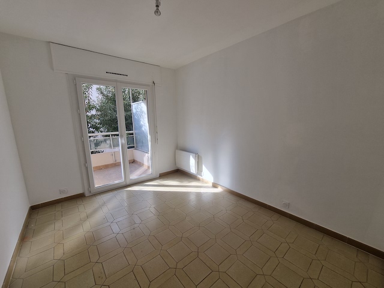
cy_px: 144
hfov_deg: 106.2
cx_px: 192
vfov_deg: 89.9
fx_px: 144
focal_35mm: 13
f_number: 2.2
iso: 50
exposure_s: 1/130
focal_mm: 2.2
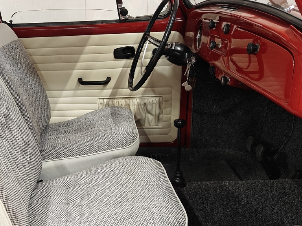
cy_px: 146
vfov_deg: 32.0
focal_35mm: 45
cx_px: 77
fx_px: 393
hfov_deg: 40.9
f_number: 1.8
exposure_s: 1/50
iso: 125
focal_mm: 5.59
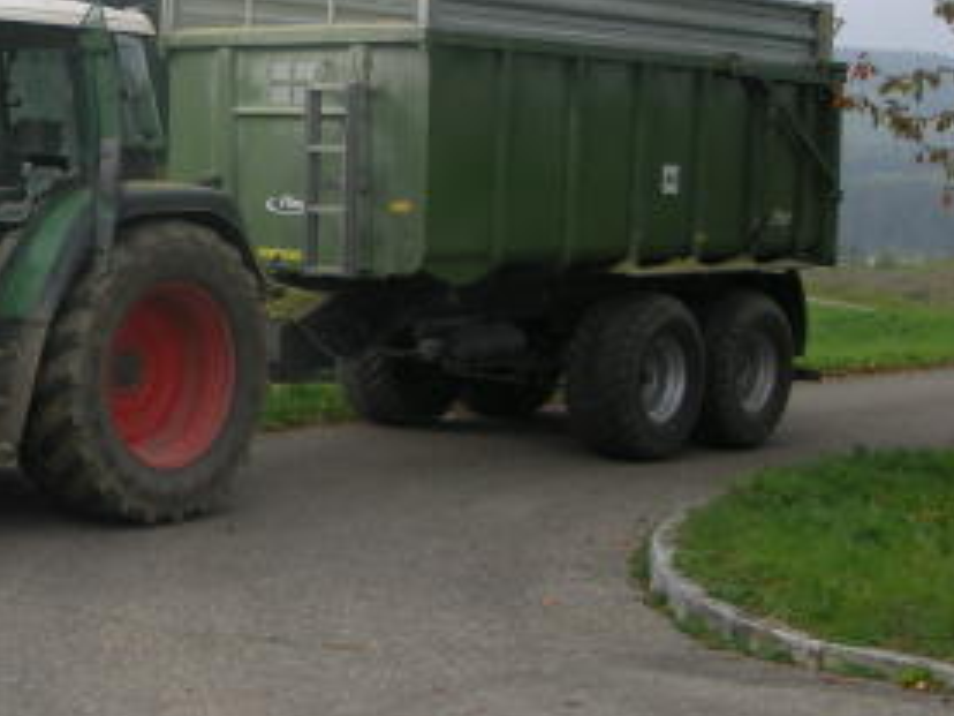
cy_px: 163
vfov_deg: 20.0
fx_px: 2012
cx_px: 156
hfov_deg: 26.1
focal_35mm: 73
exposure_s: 1/134
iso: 50
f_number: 5.7
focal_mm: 5.7
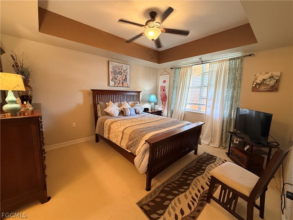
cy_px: 110
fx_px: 119
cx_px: 146
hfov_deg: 102.1
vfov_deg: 85.7
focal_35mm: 14
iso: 320
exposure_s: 1/60
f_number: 2.2
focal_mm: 2.22
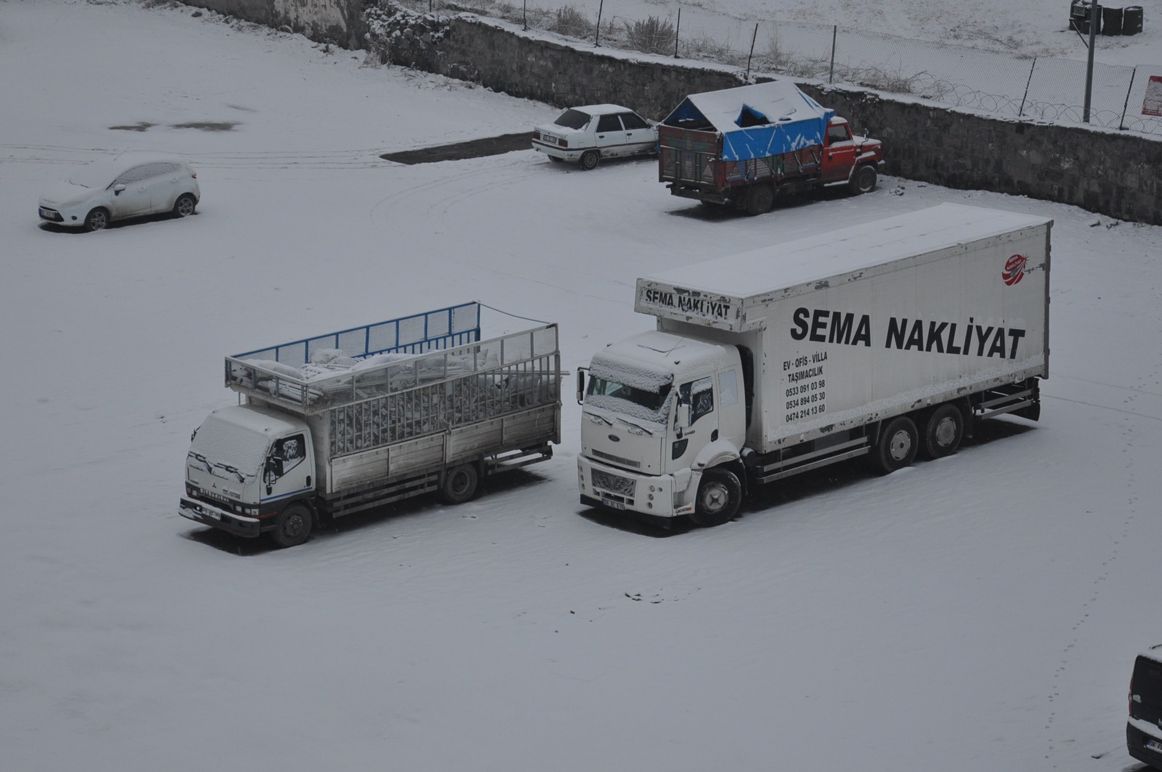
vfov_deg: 12.1
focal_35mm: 113
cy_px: 413
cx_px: 570
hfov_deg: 18.1
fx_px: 3644
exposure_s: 1/100
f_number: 5.3
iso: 400
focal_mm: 66
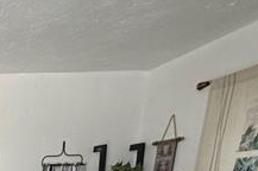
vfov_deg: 22.9
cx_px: -109
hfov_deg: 30.5
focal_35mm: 43
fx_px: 308
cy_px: 278
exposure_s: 1/120
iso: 250
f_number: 2.2
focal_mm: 2.22
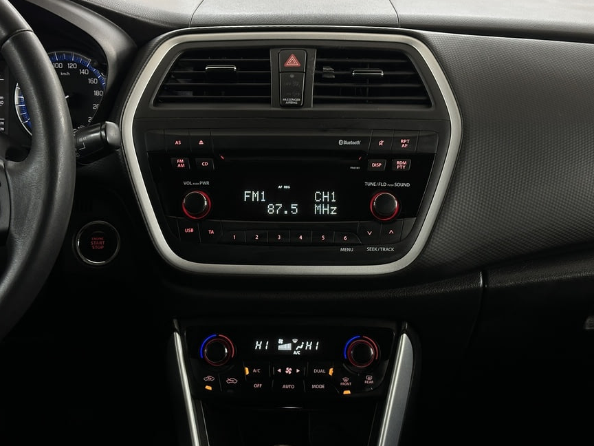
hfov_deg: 38.2
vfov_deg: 29.1
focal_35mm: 50
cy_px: 228
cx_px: 292
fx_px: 858
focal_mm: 6.86
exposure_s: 1/50
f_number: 1.78
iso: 250
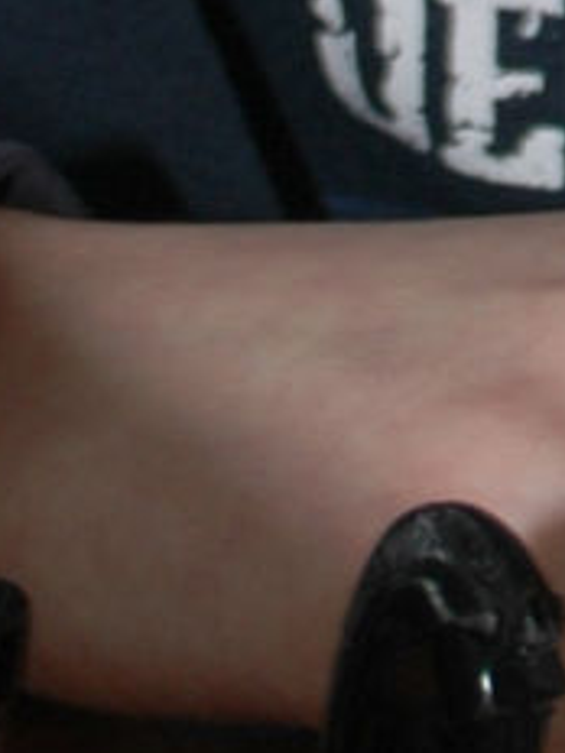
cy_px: -811
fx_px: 11621
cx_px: 1101
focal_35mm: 534
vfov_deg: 3.7
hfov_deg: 2.8
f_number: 5.3
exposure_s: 1/60
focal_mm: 42
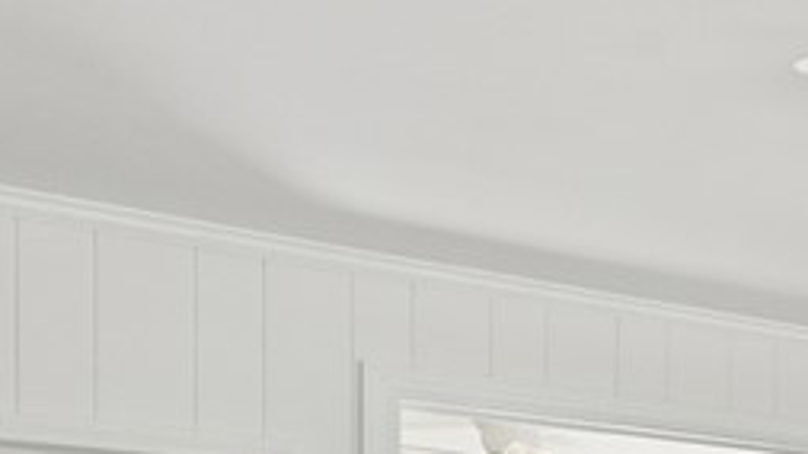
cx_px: 1499
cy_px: 713
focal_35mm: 74
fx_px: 1590
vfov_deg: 14.9
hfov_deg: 19.8
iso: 320
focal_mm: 16.5
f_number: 9
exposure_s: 1/640
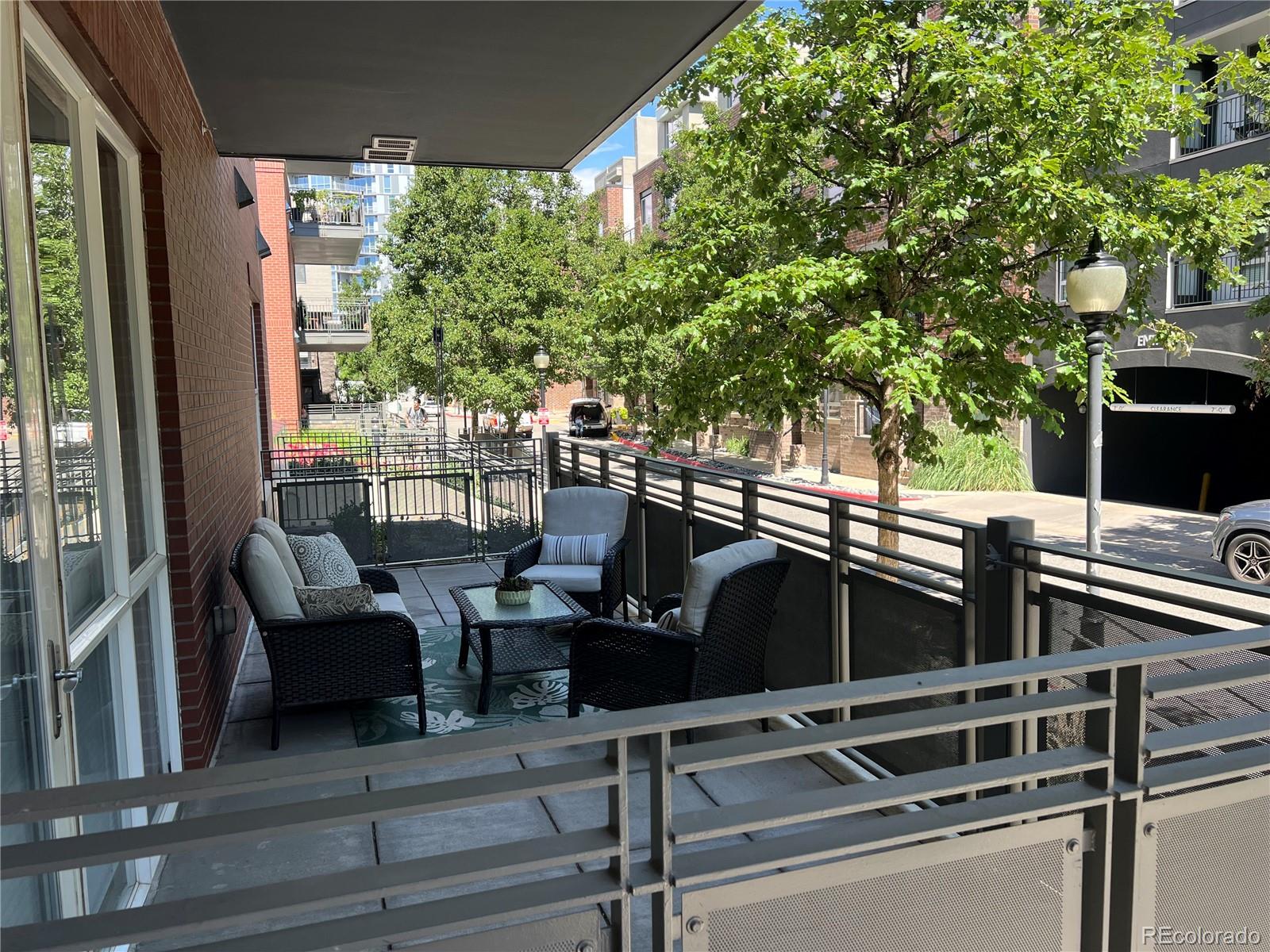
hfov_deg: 67.3
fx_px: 954
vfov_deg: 53.1
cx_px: 635
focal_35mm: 26
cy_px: 476
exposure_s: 1/700
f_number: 1.5
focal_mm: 5.7
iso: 50
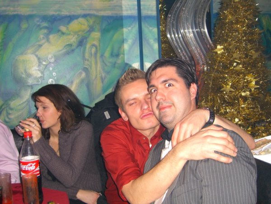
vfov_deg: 37.7
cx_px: 136
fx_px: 297
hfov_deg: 49.0
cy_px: 102
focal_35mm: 38
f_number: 2.8
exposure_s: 1/60
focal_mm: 7.9
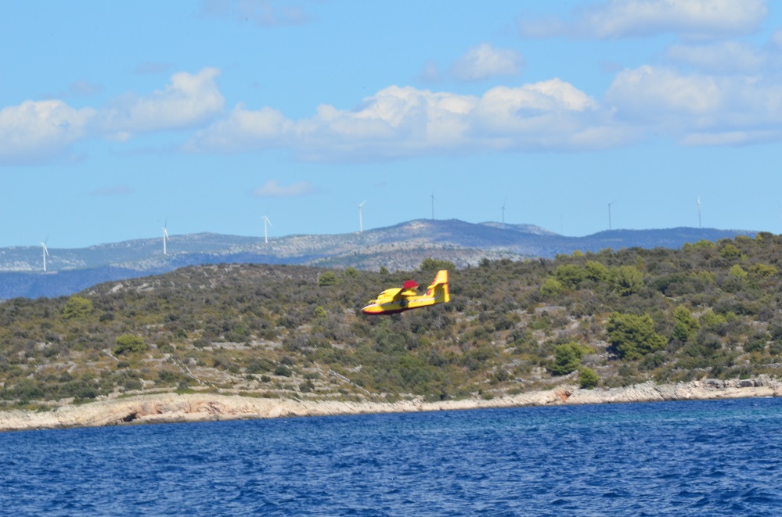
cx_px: 391
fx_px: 5038
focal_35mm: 232
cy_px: 258
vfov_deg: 5.9
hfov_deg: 8.9
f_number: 36
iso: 360
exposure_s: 1/60
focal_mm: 155
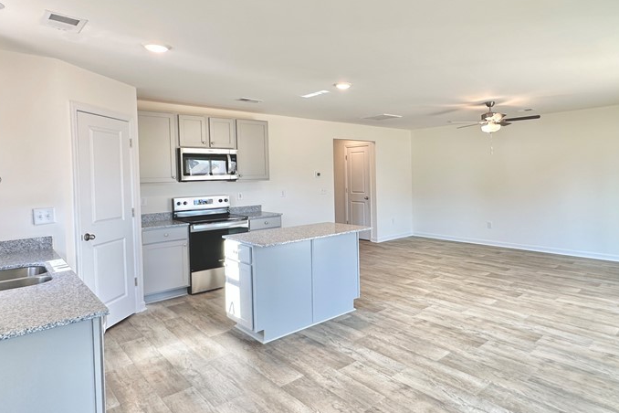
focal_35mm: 22
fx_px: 378
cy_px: 184
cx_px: 383
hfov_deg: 77.3
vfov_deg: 57.1
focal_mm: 2.22
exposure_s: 1/120
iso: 100
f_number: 2.2
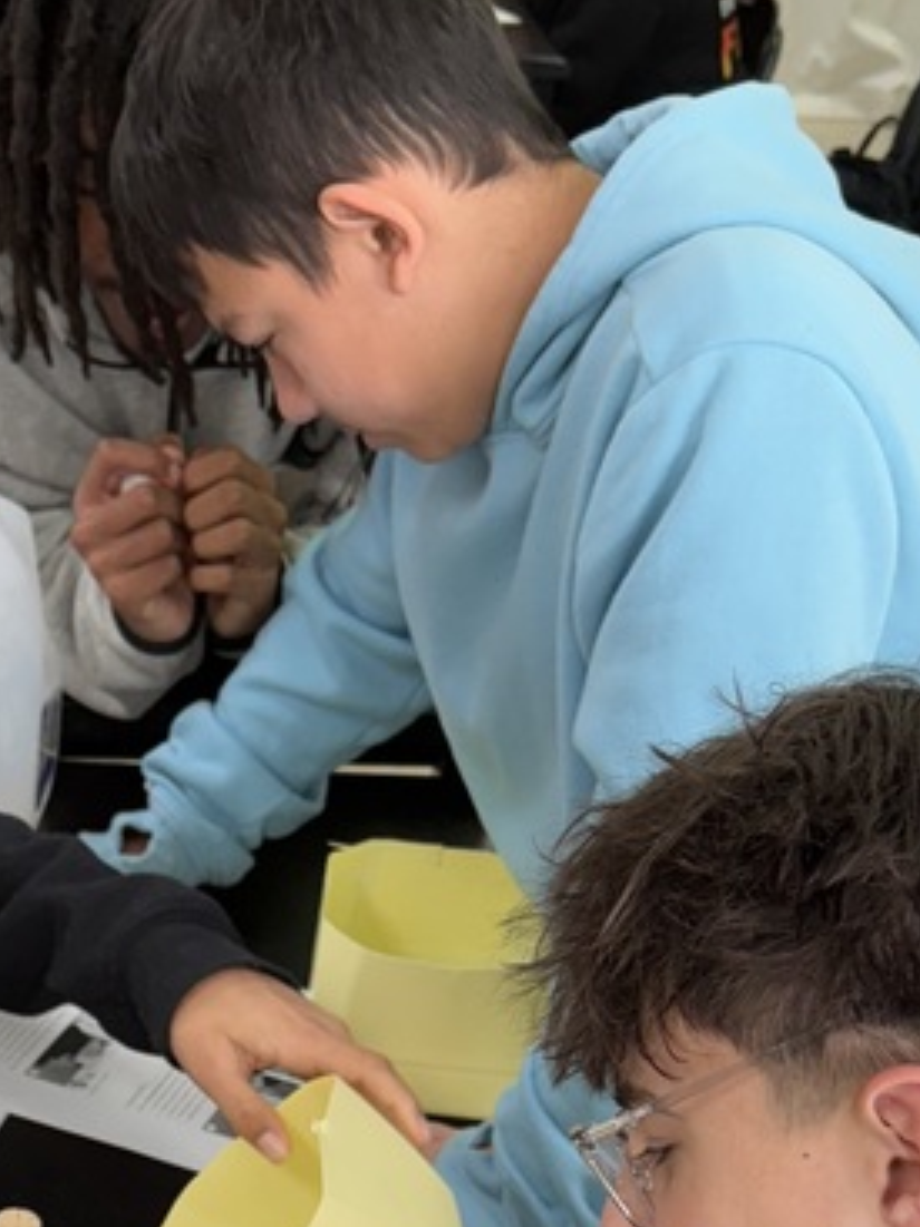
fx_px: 2376
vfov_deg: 27.4
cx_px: 174
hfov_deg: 21.6
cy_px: 1220
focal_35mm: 67
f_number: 1.78
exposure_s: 1/120
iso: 160
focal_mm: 6.76
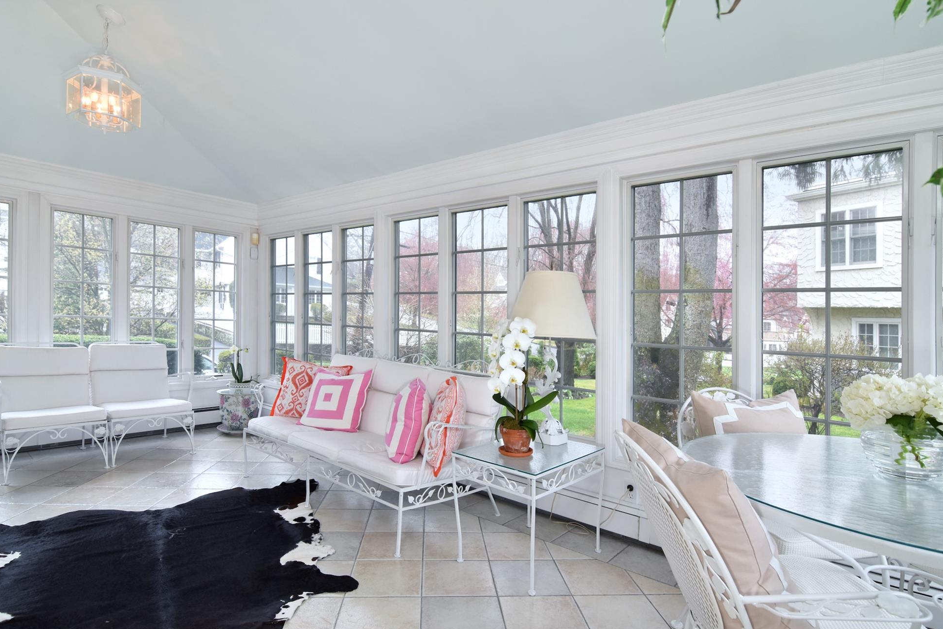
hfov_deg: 91.5
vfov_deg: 68.8
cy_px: 326
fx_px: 459
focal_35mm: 18
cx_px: 468
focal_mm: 11
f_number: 8
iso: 640
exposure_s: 1/60
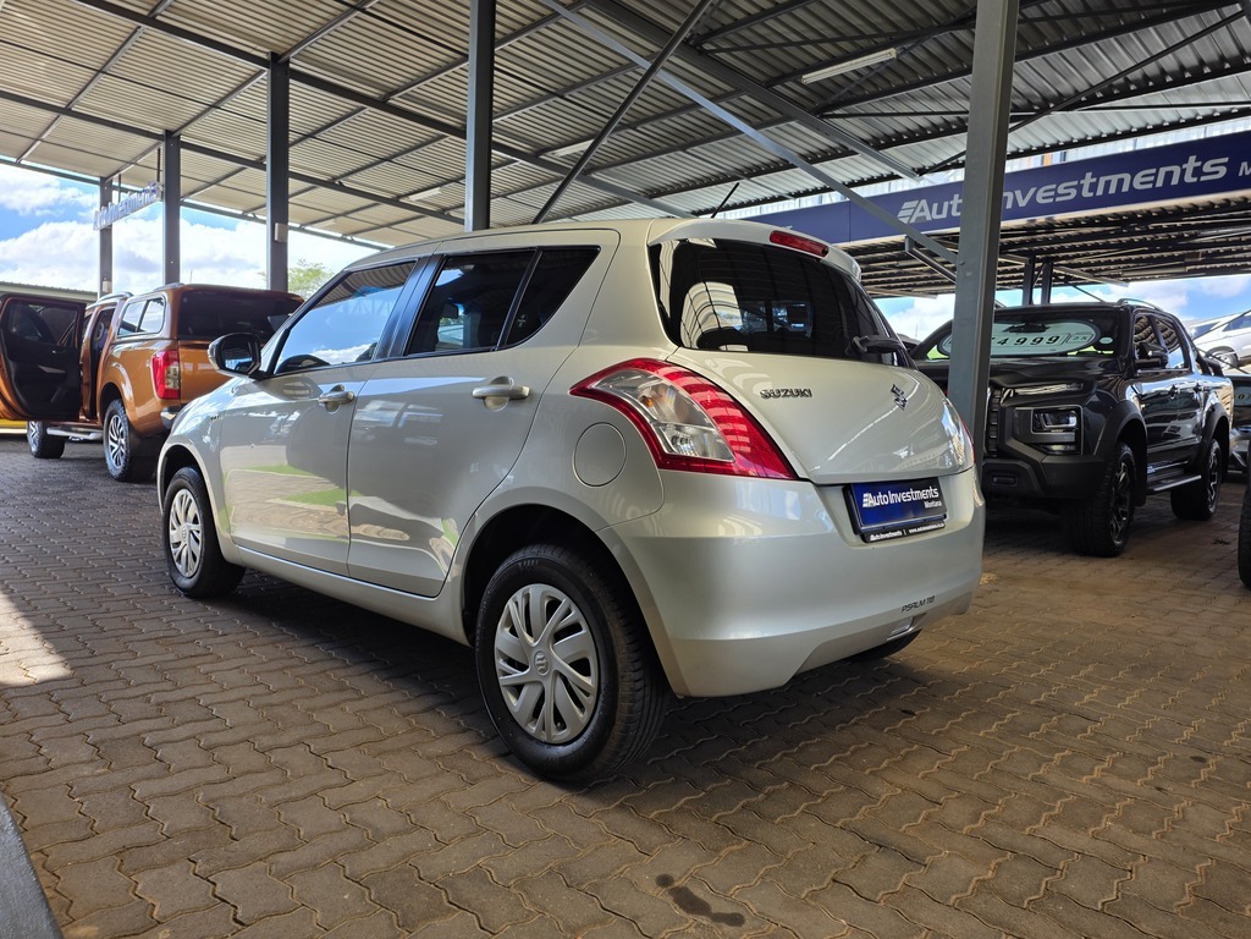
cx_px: 626
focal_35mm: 23
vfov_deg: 58.9
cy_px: 470
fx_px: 831
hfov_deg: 73.9
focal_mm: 6.25
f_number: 1.7
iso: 25
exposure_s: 1/359
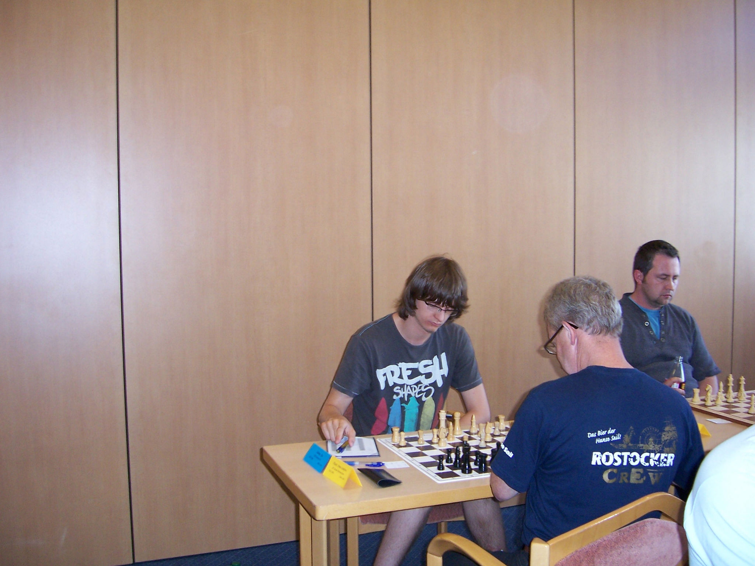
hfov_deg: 51.4
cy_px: 283
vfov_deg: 39.7
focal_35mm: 36
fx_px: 785
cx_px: 378
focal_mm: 6
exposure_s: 1/60
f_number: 3
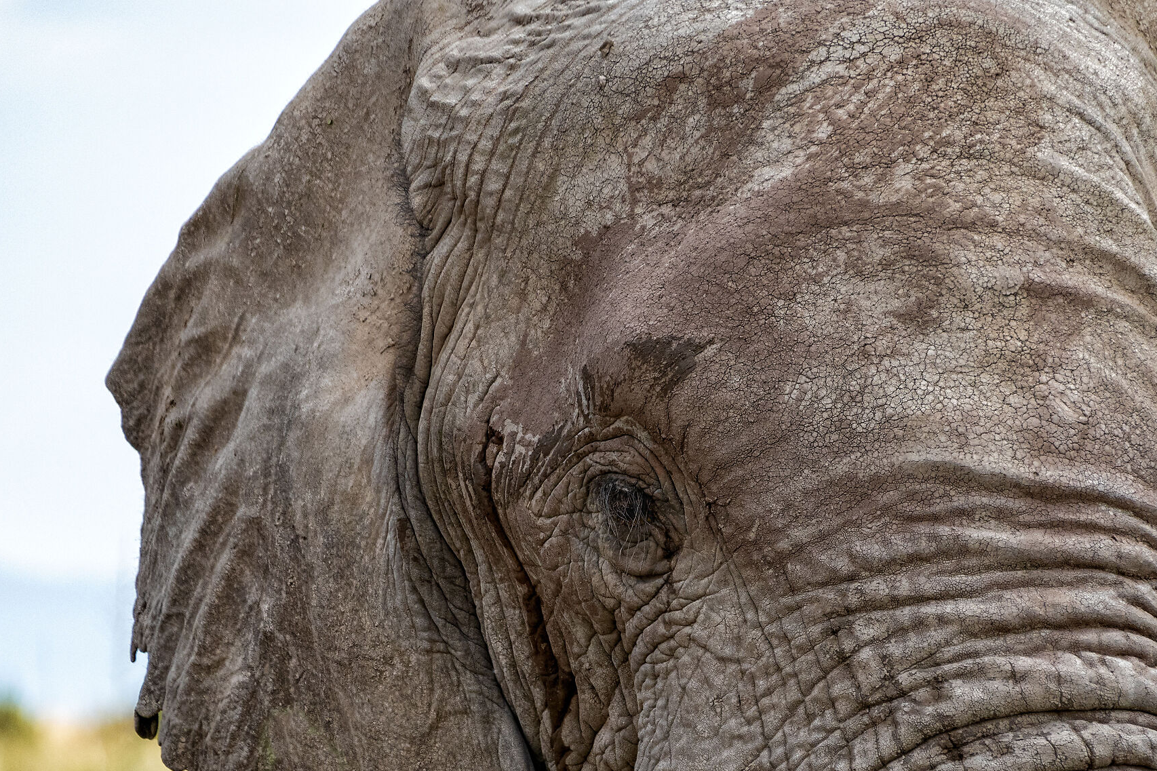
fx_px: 20340
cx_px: 648
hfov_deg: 3.3
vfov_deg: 2.2
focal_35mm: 633
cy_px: 515
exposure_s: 1/1250
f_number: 7.1
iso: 640
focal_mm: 300
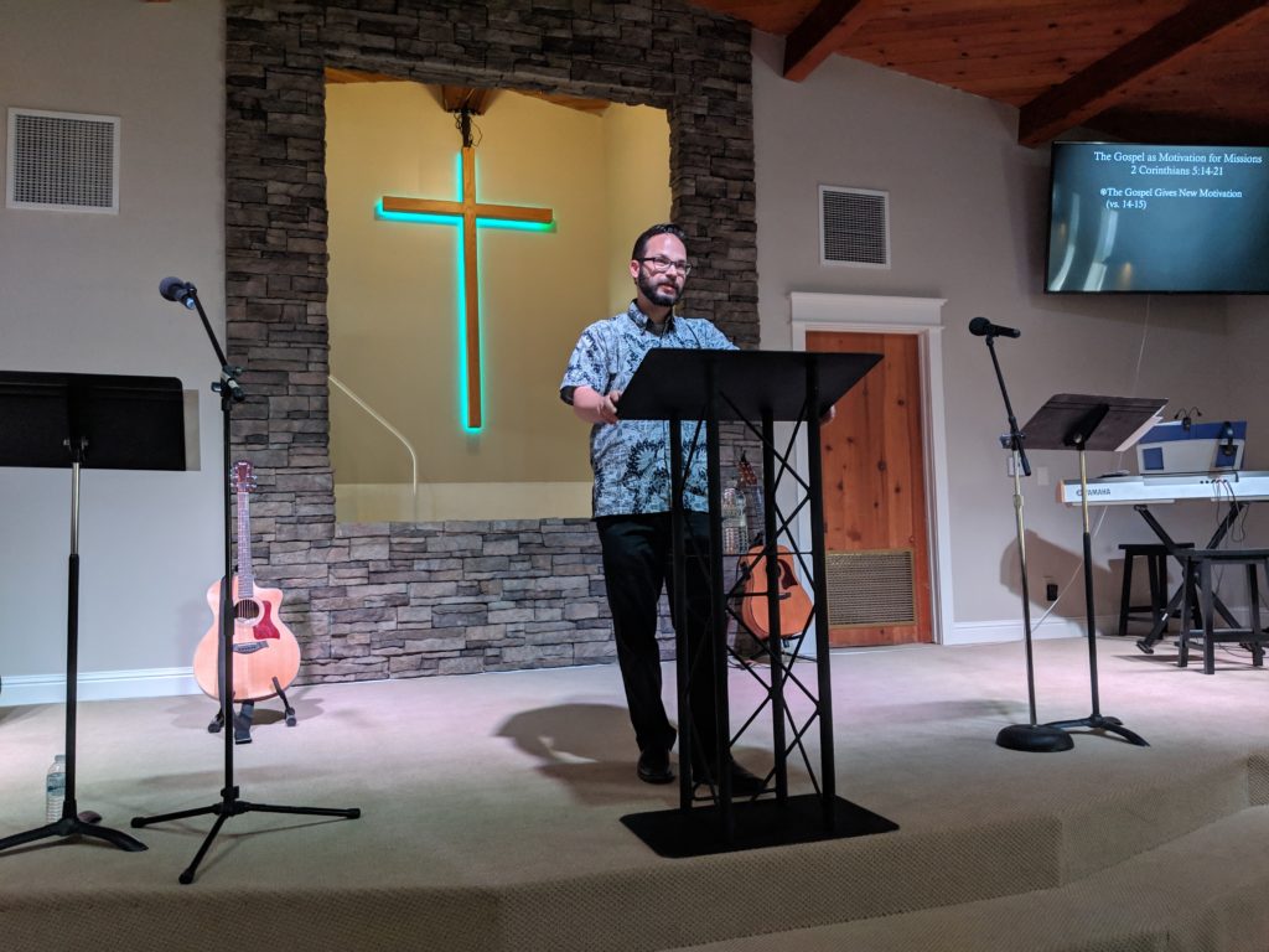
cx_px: 634
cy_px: 476
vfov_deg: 51.4
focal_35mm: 27
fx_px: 990
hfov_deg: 65.3
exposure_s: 1/120
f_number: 1.8
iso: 158
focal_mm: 4.44
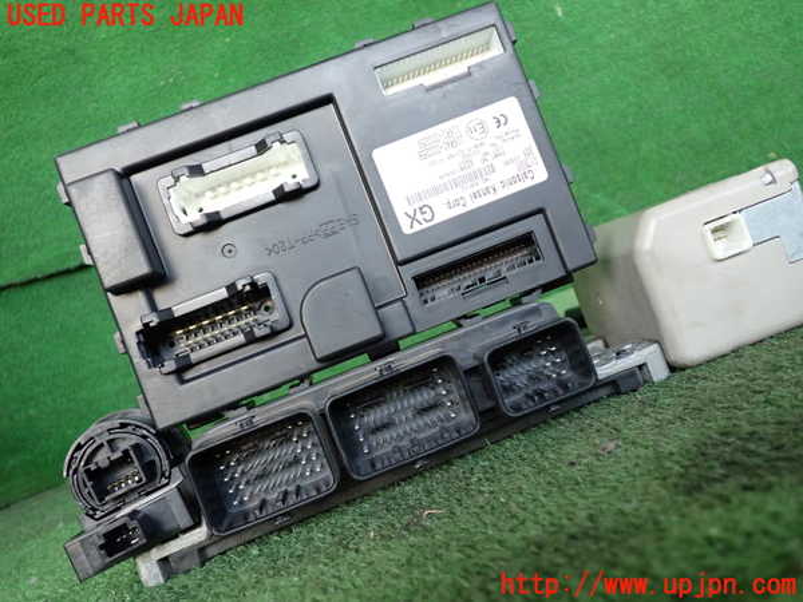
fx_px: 696
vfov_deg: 46.8
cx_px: 402
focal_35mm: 30
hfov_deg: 60.0
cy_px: 301
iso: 500
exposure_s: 1/125
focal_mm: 5.4
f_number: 2.3
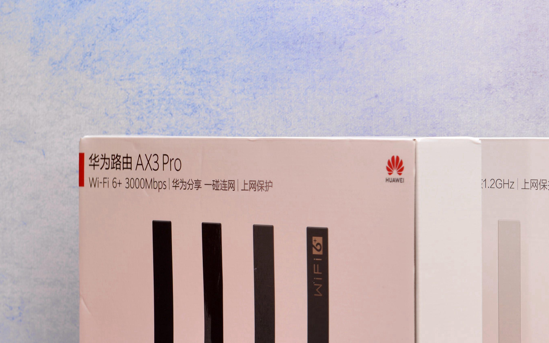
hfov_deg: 14.6
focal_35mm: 140
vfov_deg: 9.4
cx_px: 606
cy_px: 155
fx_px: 2095
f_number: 8
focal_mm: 62
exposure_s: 1/160
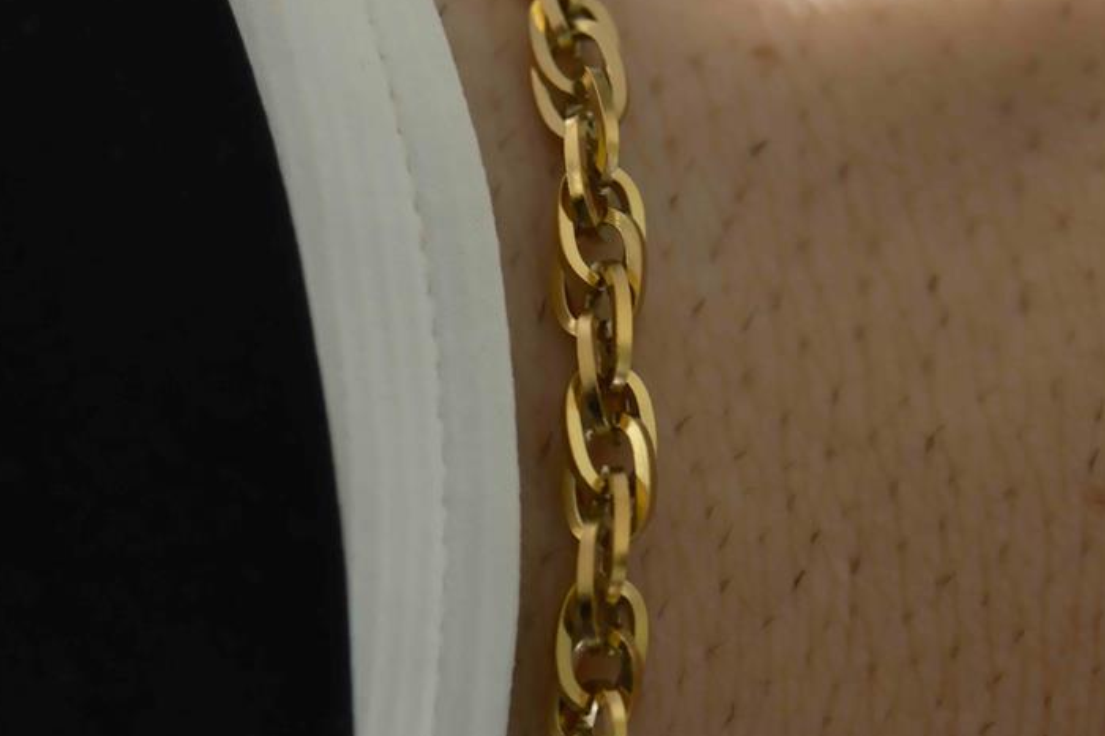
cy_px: 520
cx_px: 570
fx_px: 7578
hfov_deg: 8.3
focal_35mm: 247
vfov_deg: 5.6
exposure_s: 1/30
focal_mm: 80
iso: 400
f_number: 4
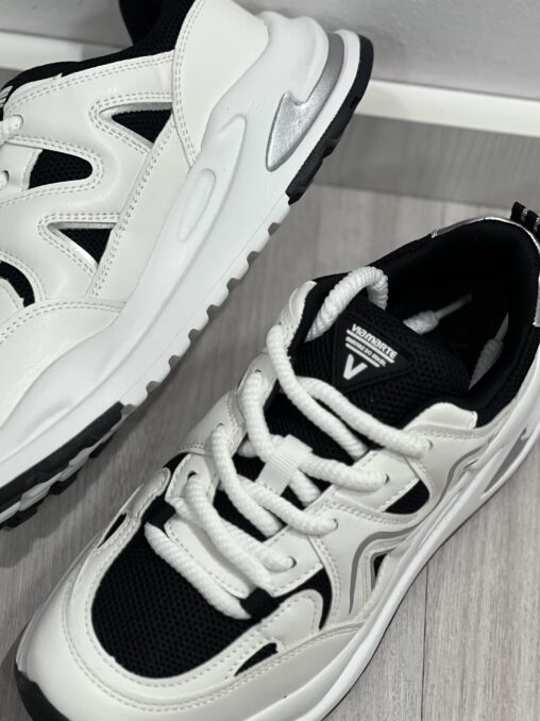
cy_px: 354
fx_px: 2206
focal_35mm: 106
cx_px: 202
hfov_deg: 13.9
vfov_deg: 18.6
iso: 125
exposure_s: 1/40
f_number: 2.8
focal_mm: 9
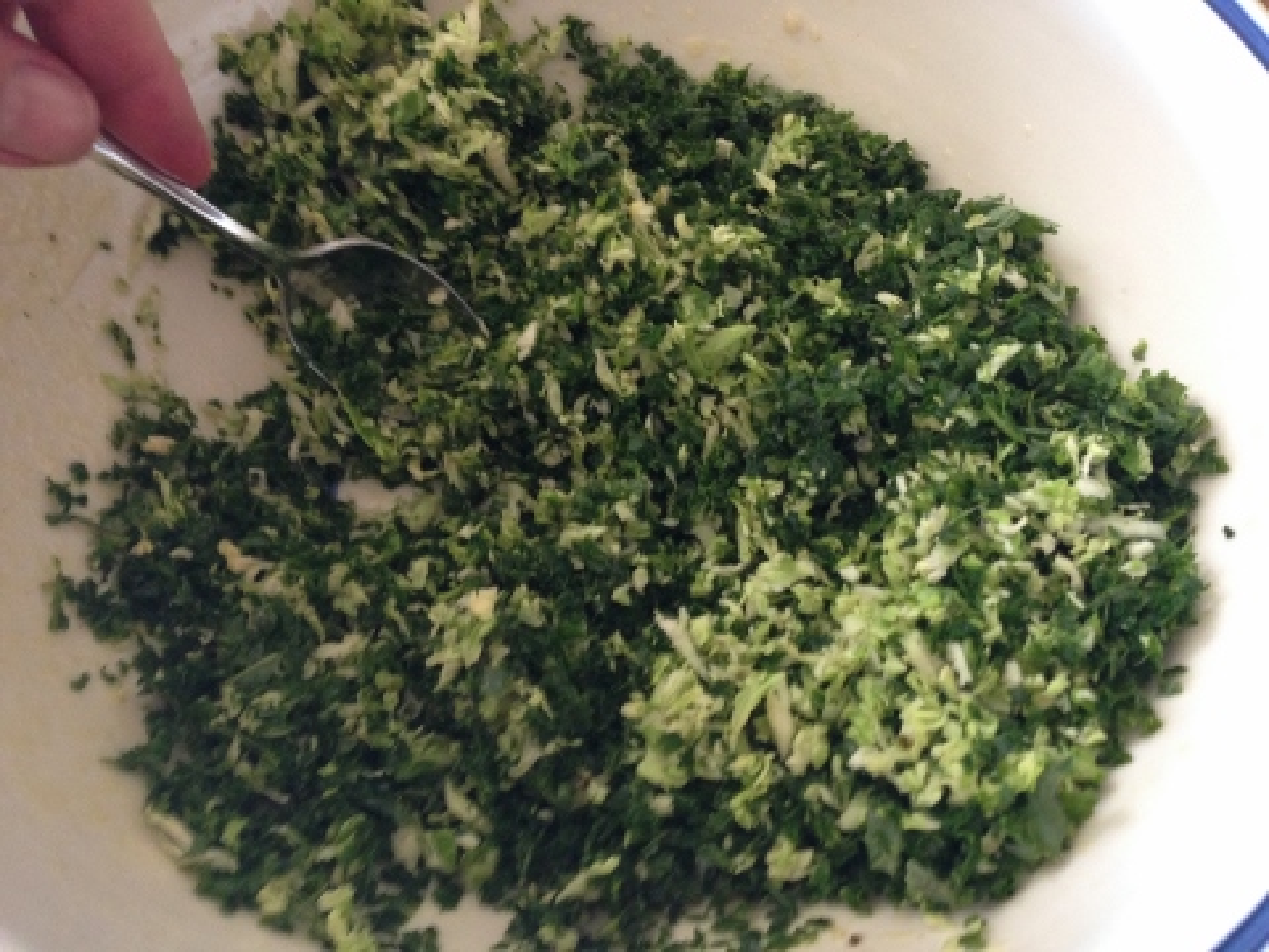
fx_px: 1210
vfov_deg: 42.9
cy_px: 476
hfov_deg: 55.4
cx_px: 634
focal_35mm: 33
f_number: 2.4
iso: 200
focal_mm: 4.12
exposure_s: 1/20
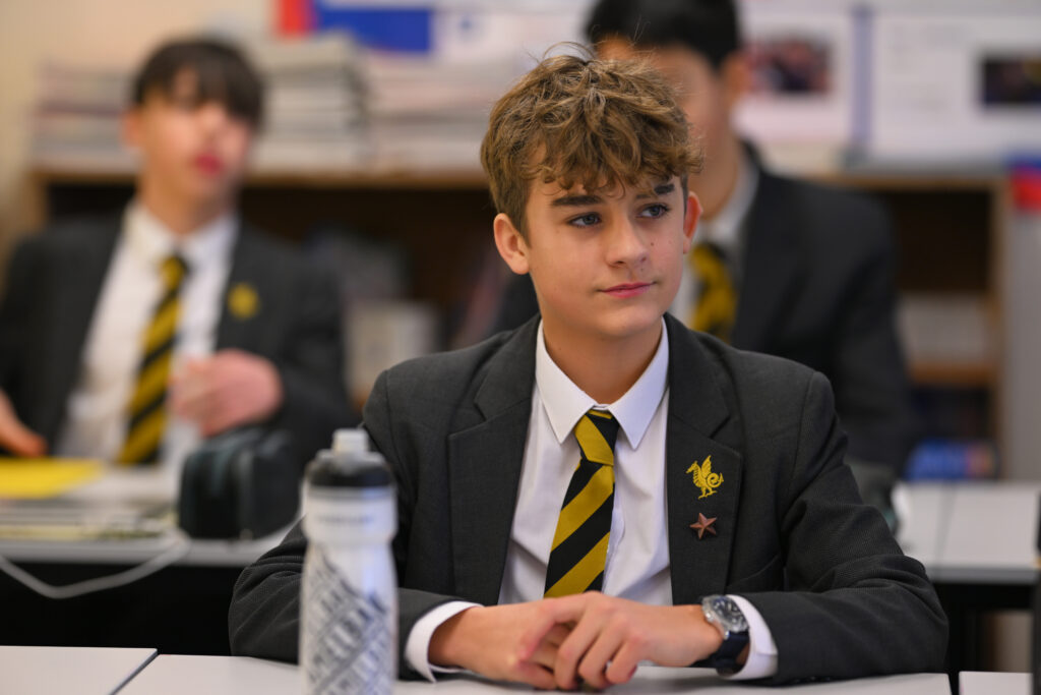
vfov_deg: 10.2
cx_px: 520
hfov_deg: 15.2
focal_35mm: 135
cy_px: 348
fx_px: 3904
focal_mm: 135
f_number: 1.8
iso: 320
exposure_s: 1/320
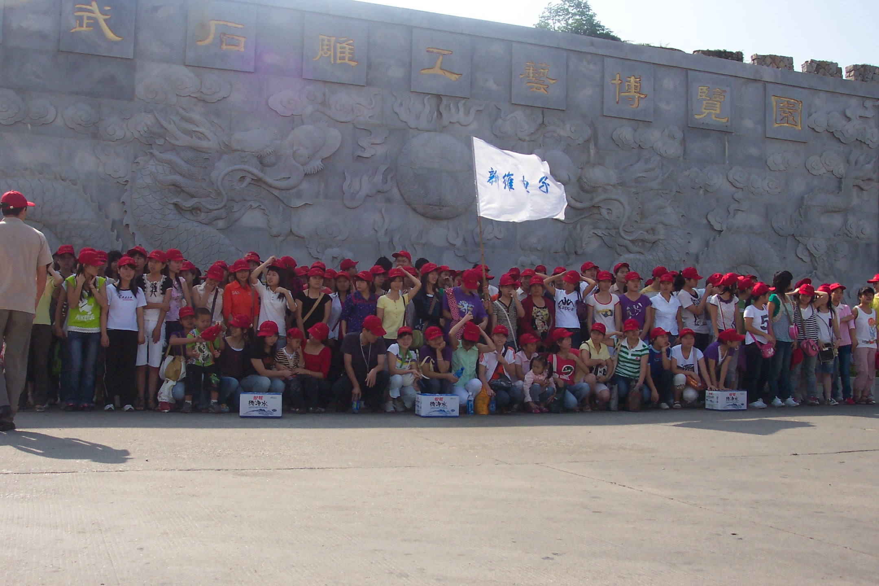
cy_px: 293
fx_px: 928
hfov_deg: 50.7
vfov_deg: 35.1
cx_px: 440
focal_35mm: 38
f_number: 4.8
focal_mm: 8
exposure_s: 1/500
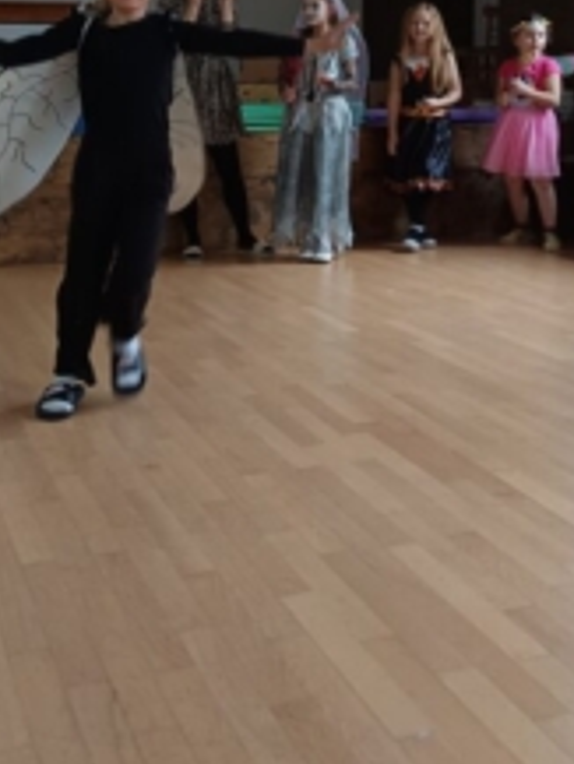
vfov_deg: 35.2
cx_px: 282
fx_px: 1171
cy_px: 169
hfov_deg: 27.5
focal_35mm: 53
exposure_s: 1/50
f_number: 1.7
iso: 675
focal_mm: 5.31
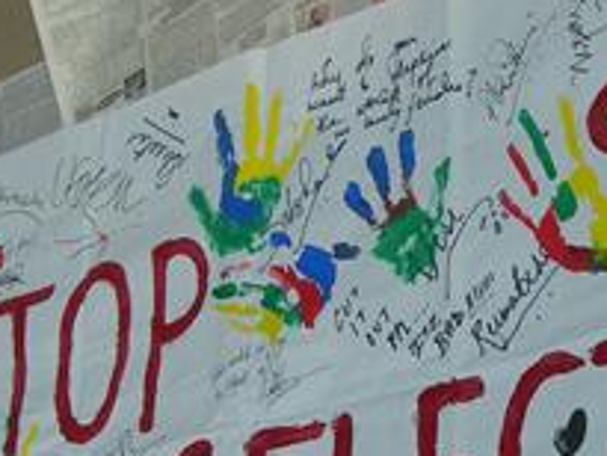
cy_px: 326
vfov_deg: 13.3
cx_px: 515
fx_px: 1948
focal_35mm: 111
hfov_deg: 17.5
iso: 50
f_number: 4.8
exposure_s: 1/236
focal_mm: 7.8
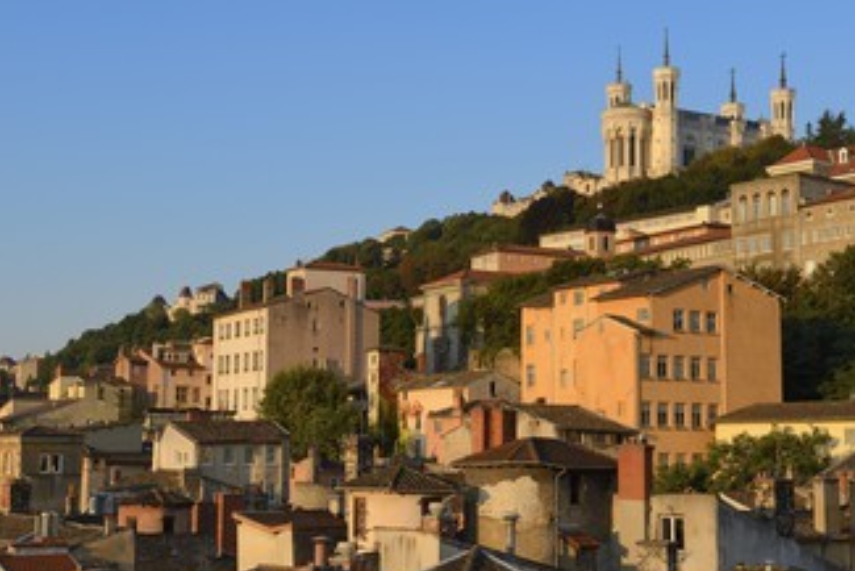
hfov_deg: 32.4
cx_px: 400
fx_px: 1473
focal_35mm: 62
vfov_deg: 21.9
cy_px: 297
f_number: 10
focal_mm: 48
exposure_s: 1/160
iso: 200
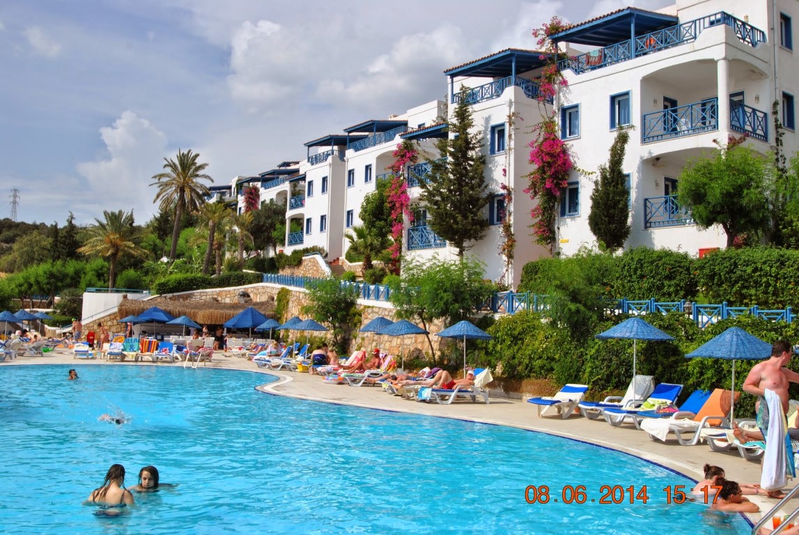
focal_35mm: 36
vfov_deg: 37.0
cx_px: 400
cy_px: 268
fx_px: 800
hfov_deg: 53.1
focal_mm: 24
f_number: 9
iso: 100
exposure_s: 1/320
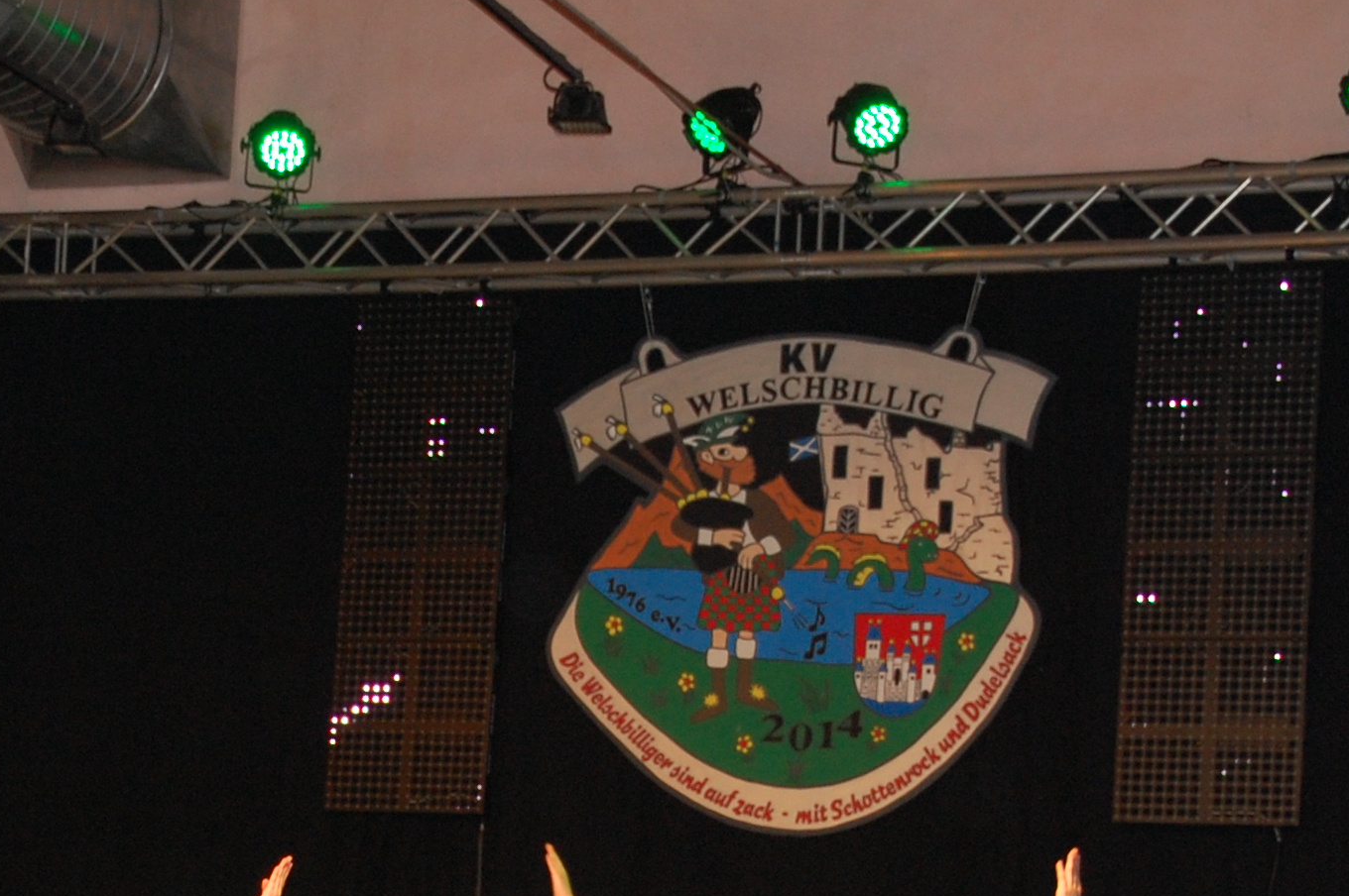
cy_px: 798
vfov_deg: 11.7
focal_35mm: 116
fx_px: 4346
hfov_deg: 17.6
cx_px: 484
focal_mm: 35
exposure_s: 1/60
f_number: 4.5
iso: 720
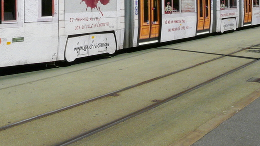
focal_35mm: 65
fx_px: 448
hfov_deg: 32.2
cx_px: 92
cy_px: -14
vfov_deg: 17.9
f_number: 8
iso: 100
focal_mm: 5.1
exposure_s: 1/400
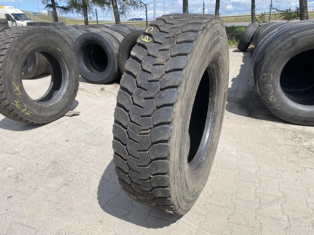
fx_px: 236
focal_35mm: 26
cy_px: 118
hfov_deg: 67.3
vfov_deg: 53.1
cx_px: 157
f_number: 1.8
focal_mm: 4.25
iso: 32
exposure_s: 1/2513
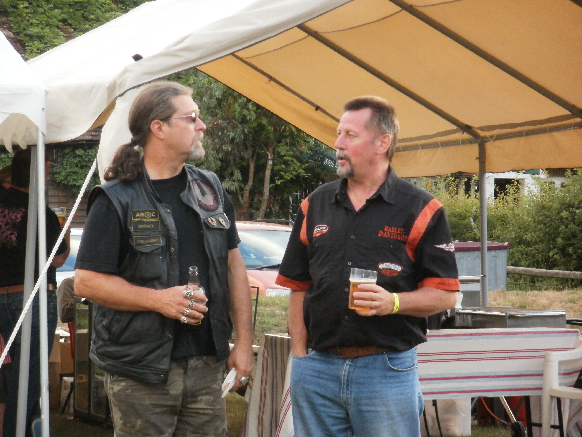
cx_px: 291
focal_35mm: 149
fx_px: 2505
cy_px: 218
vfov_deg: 10.0
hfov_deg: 13.3
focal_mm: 26
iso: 320
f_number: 5.4
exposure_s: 1/100
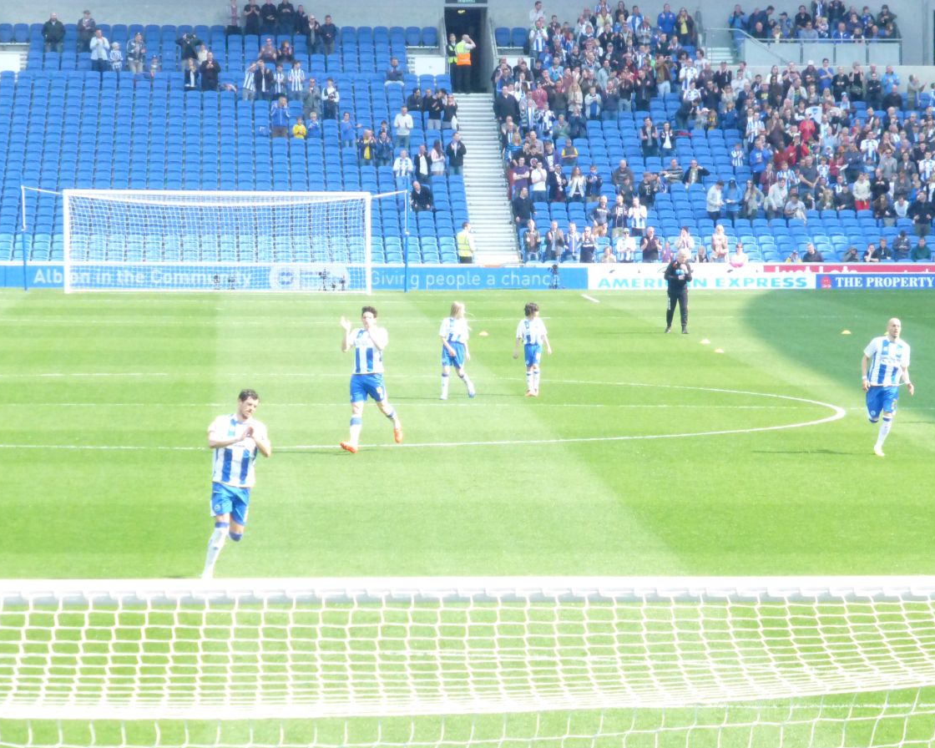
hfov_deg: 10.5
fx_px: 5092
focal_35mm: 184
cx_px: 463
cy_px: 375
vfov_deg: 8.4
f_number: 6.3
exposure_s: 1/2000
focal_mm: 31.3
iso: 1600
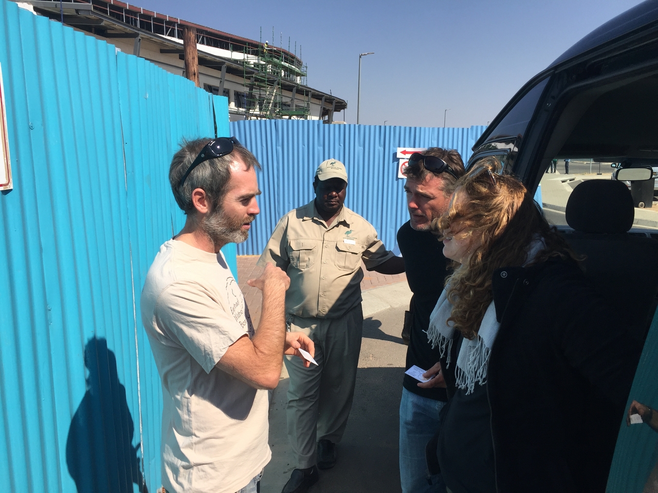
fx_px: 551
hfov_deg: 61.7
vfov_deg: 48.2
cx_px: 329
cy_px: 246
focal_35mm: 29
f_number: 2.2
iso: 32
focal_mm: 4.15
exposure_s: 1/1980
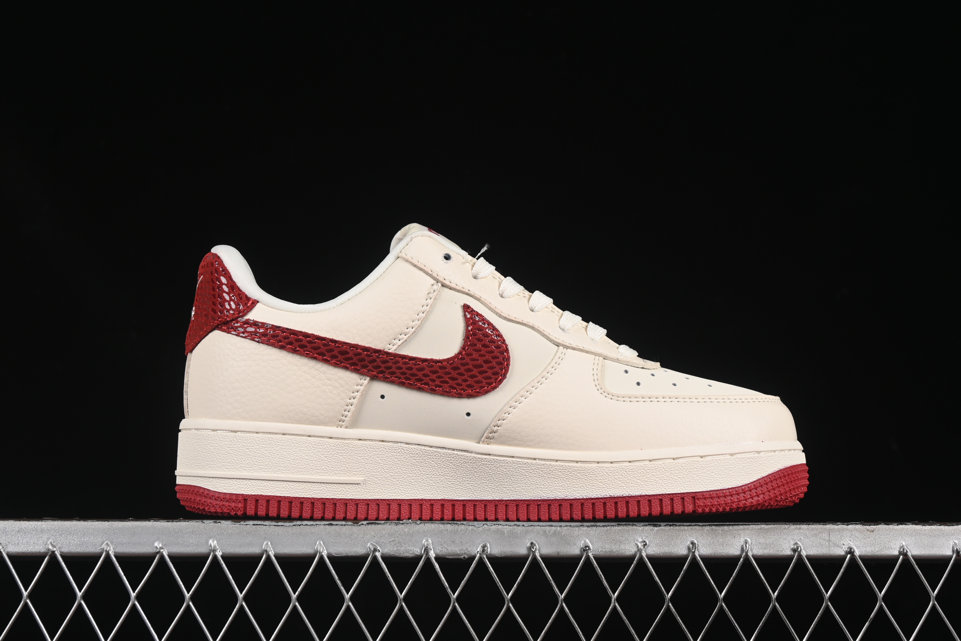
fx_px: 2002
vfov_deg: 18.2
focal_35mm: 75
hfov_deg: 27.0
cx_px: 480
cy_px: 320
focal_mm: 50
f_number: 8
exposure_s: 1/80
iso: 160
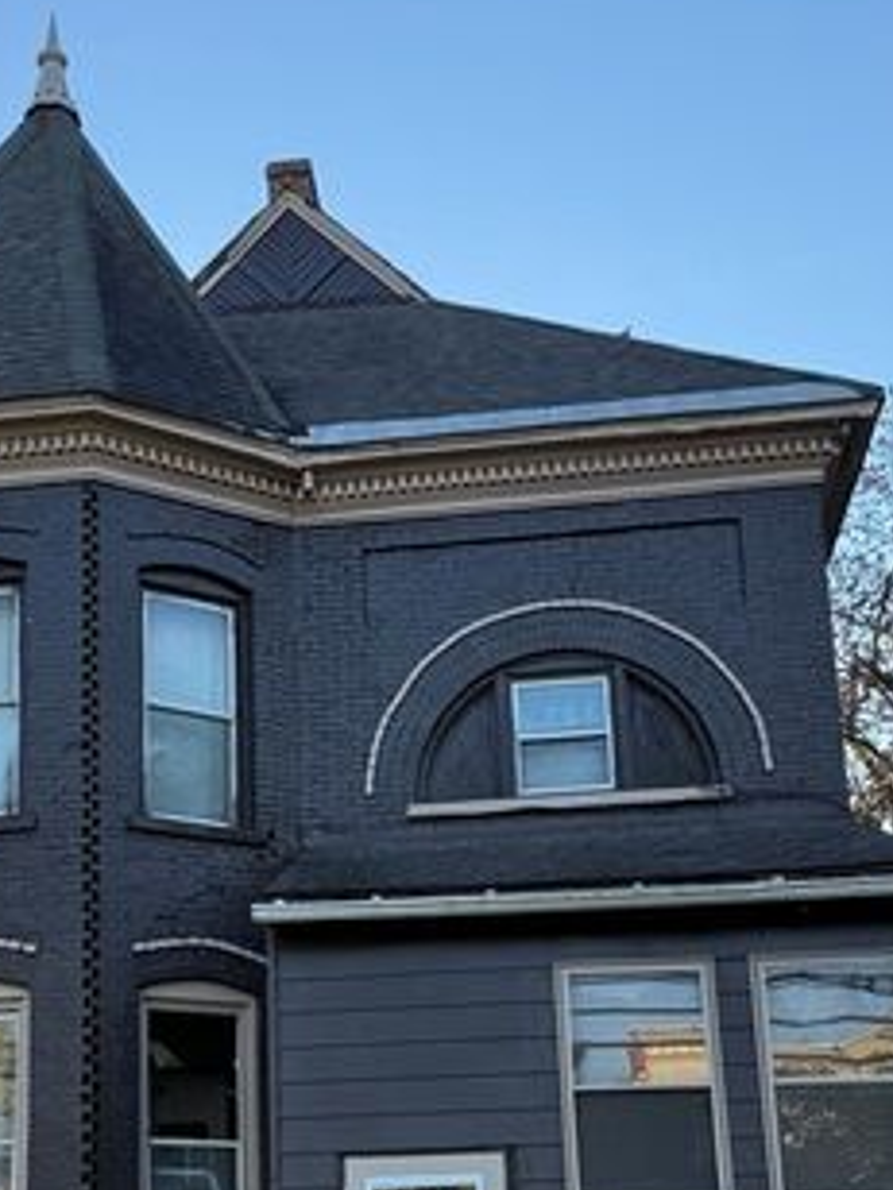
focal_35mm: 52
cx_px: 352
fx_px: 1789
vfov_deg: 35.8
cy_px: 921
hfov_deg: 28.0
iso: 80
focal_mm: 6.76
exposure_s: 1/955
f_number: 1.78
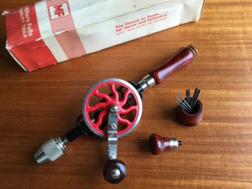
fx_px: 226
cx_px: 126
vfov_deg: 45.5
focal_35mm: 31
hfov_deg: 58.3
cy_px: 94
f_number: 2.4
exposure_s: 1/30
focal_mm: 3.3
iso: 25
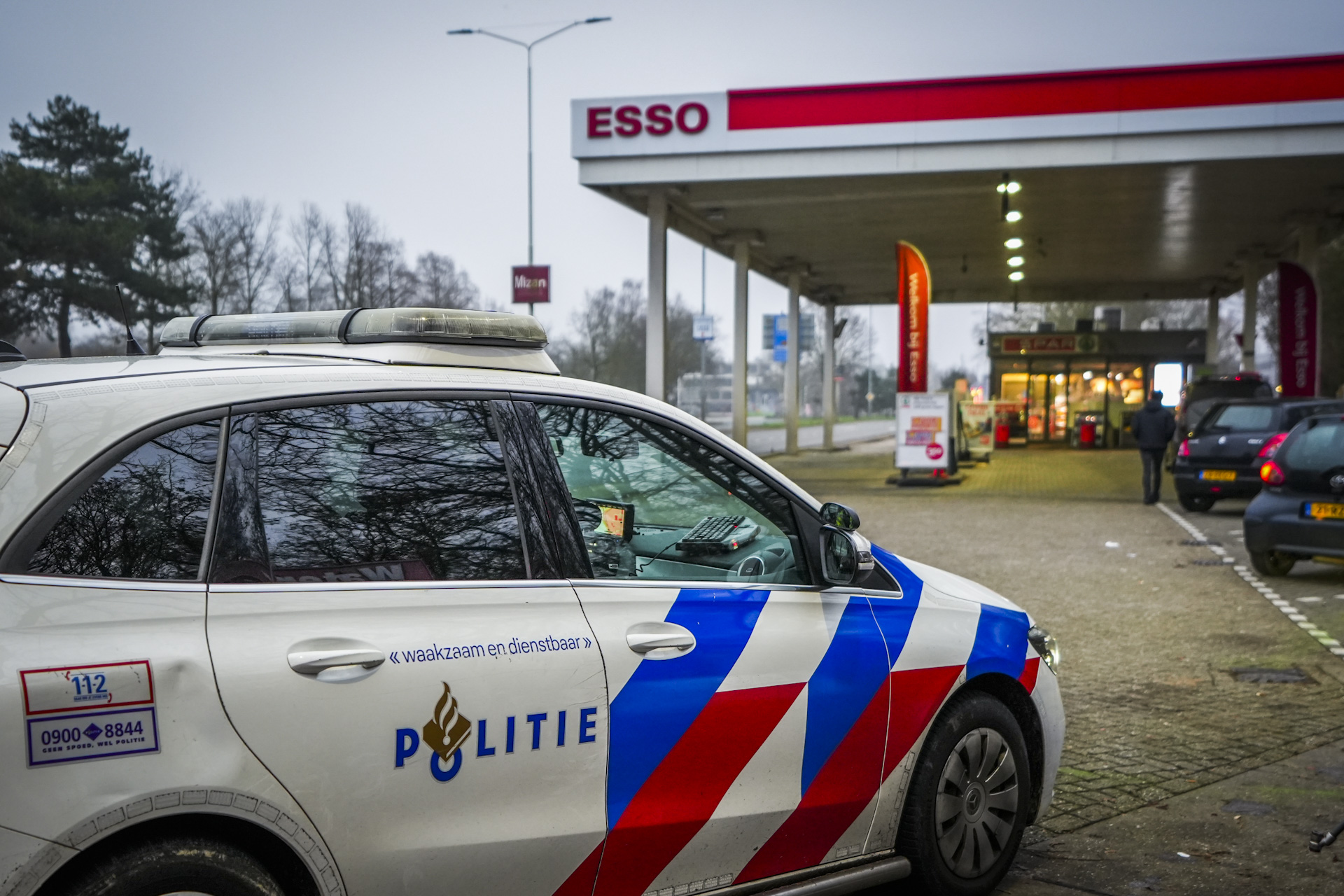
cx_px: 672
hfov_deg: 54.4
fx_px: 1307
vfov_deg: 37.9
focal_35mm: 35
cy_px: 448
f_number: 2.8
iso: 1600
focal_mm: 35
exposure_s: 1/200
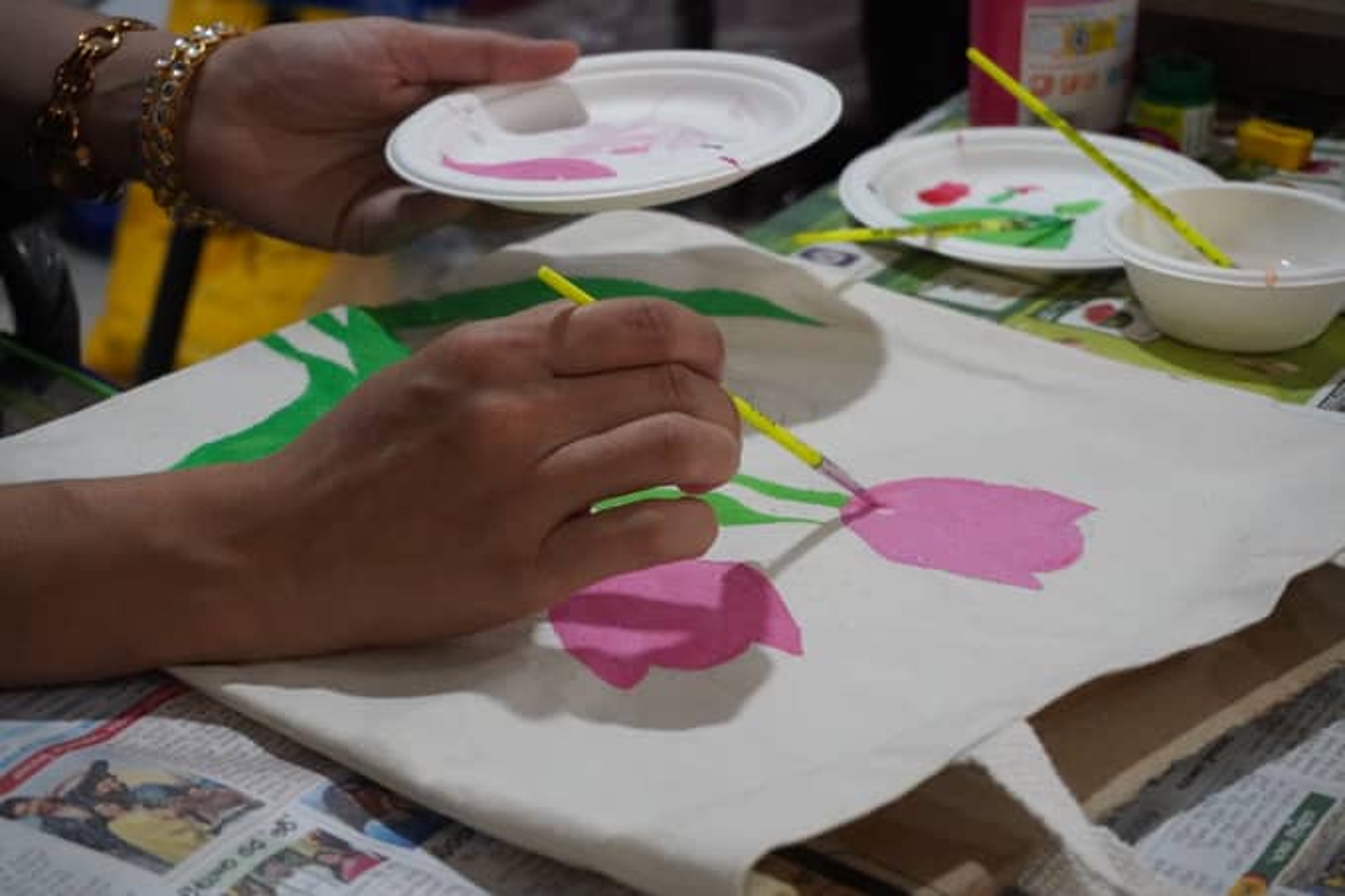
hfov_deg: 27.0
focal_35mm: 75
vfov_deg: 18.2
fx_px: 2801
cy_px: 448
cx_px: 672
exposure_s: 1/160
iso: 6400
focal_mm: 50
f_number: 5.6
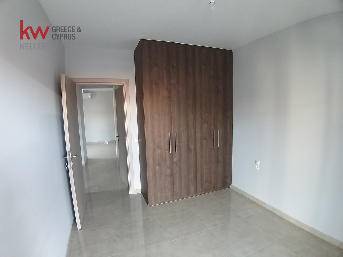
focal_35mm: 18
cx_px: 172
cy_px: 128
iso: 200
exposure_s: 1/33
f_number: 2.4
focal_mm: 1.87
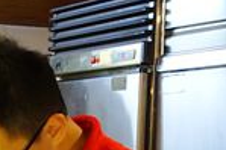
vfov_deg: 9.4
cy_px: 261
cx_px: -6
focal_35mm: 140
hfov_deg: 14.4
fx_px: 878
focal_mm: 11.56
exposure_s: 1/30
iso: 800
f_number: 2.5
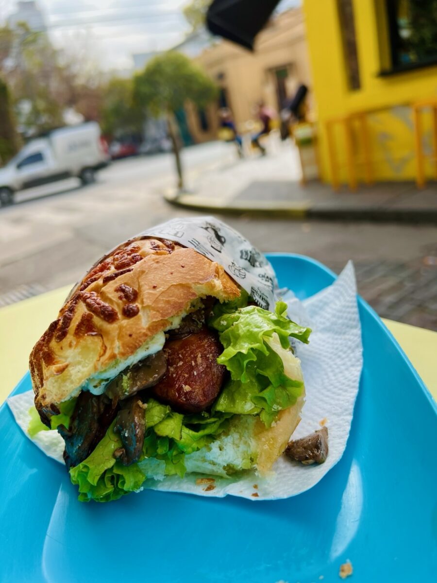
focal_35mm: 26
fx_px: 438
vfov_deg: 67.3
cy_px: 292
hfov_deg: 53.1
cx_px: 218
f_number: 1.5
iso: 50
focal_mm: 5.7
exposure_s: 1/902
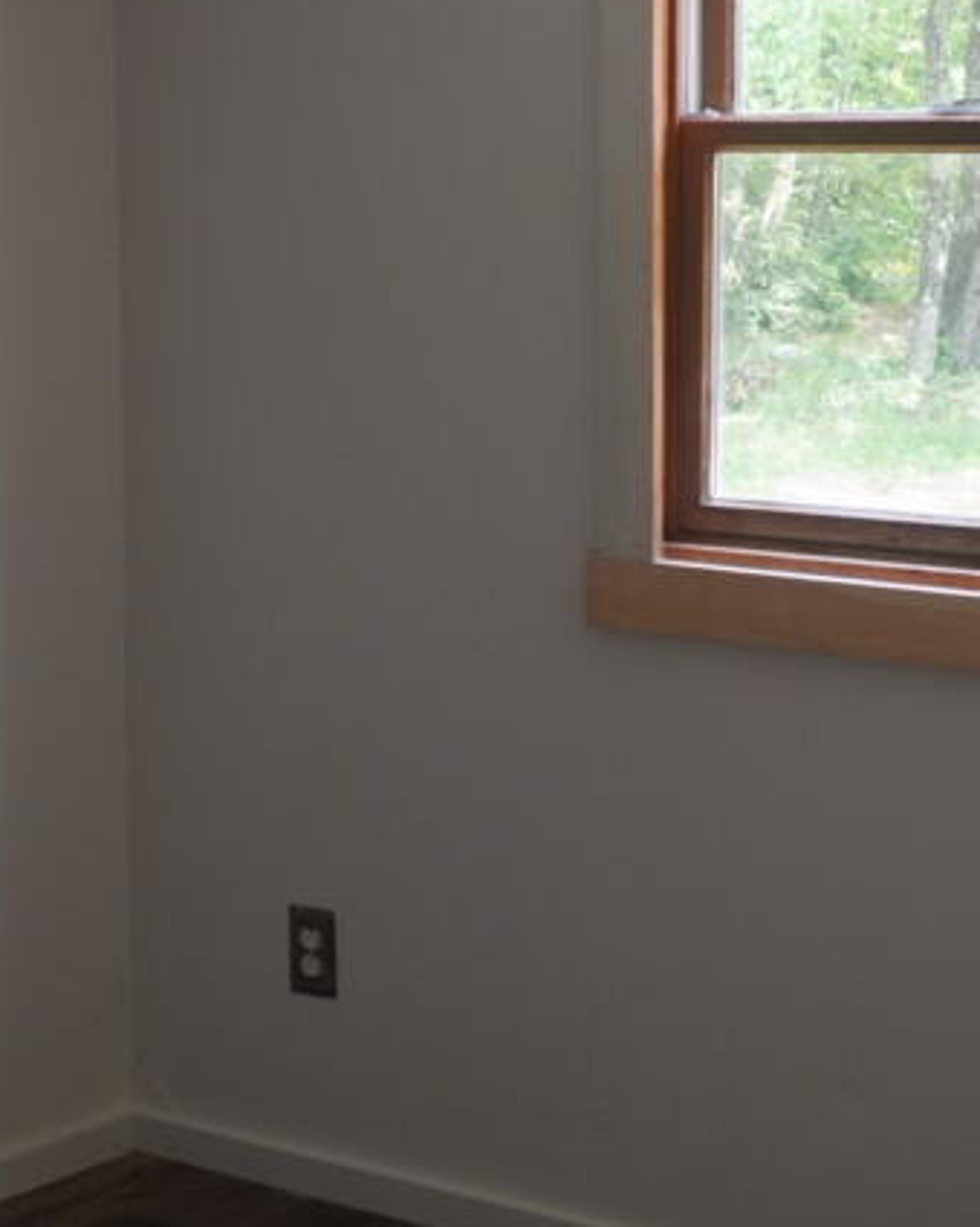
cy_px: 599
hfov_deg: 17.8
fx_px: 3119
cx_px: 402
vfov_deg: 22.2
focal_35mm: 86
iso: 200
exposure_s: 1/60
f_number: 4
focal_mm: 16
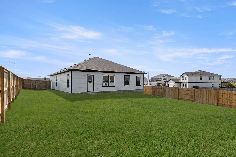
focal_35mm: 36
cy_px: 78
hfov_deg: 53.2
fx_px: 236
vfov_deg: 36.8
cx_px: 118
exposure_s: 1/3200
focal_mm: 24
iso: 400
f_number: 8
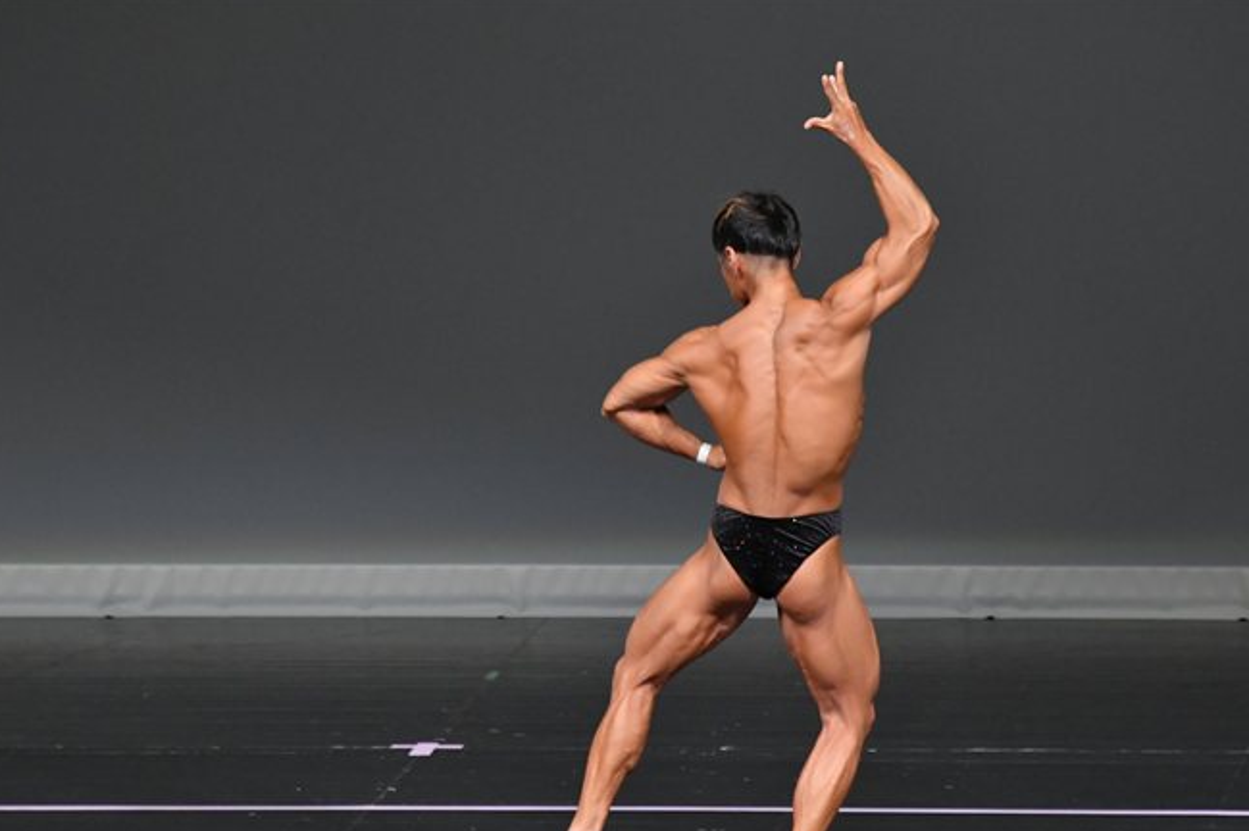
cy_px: 489
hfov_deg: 5.5
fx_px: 13038
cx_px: 640
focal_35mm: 376
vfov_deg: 3.7
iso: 4000
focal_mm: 210
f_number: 5.6
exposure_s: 1/400
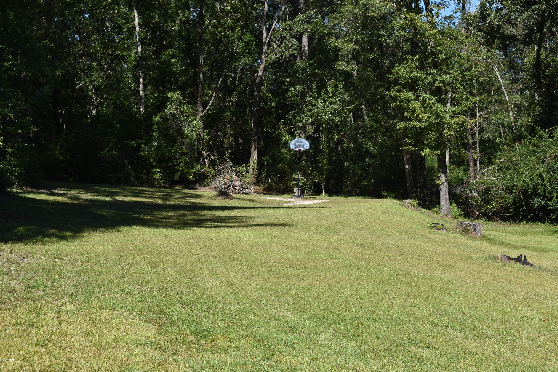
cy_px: 186
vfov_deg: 23.8
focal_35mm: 57
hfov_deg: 35.1
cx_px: 279
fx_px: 883
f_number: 13
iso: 100
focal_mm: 38
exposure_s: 1/200
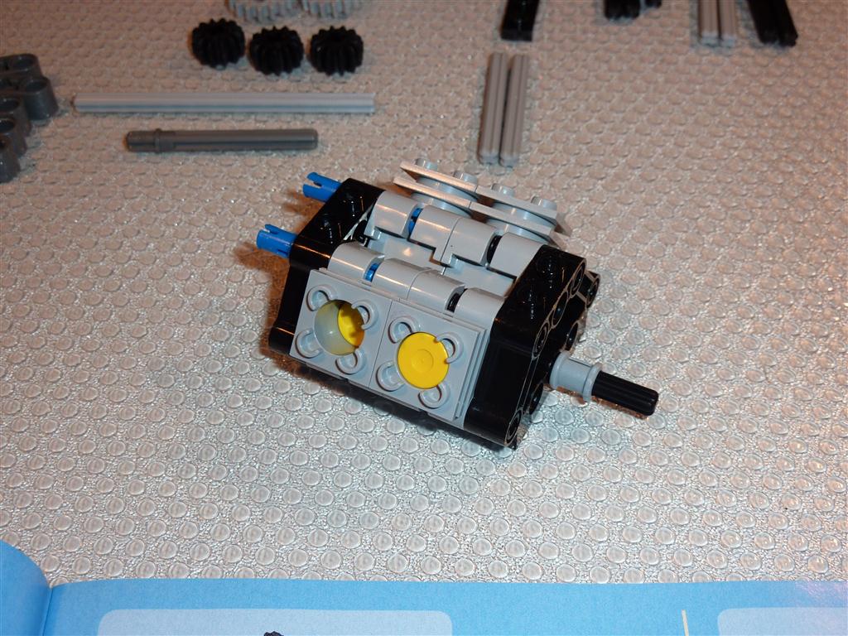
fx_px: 1102
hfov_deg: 42.1
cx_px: 424
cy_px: 318
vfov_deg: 32.2
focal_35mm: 45
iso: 100
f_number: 4
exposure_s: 1/30
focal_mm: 7.3
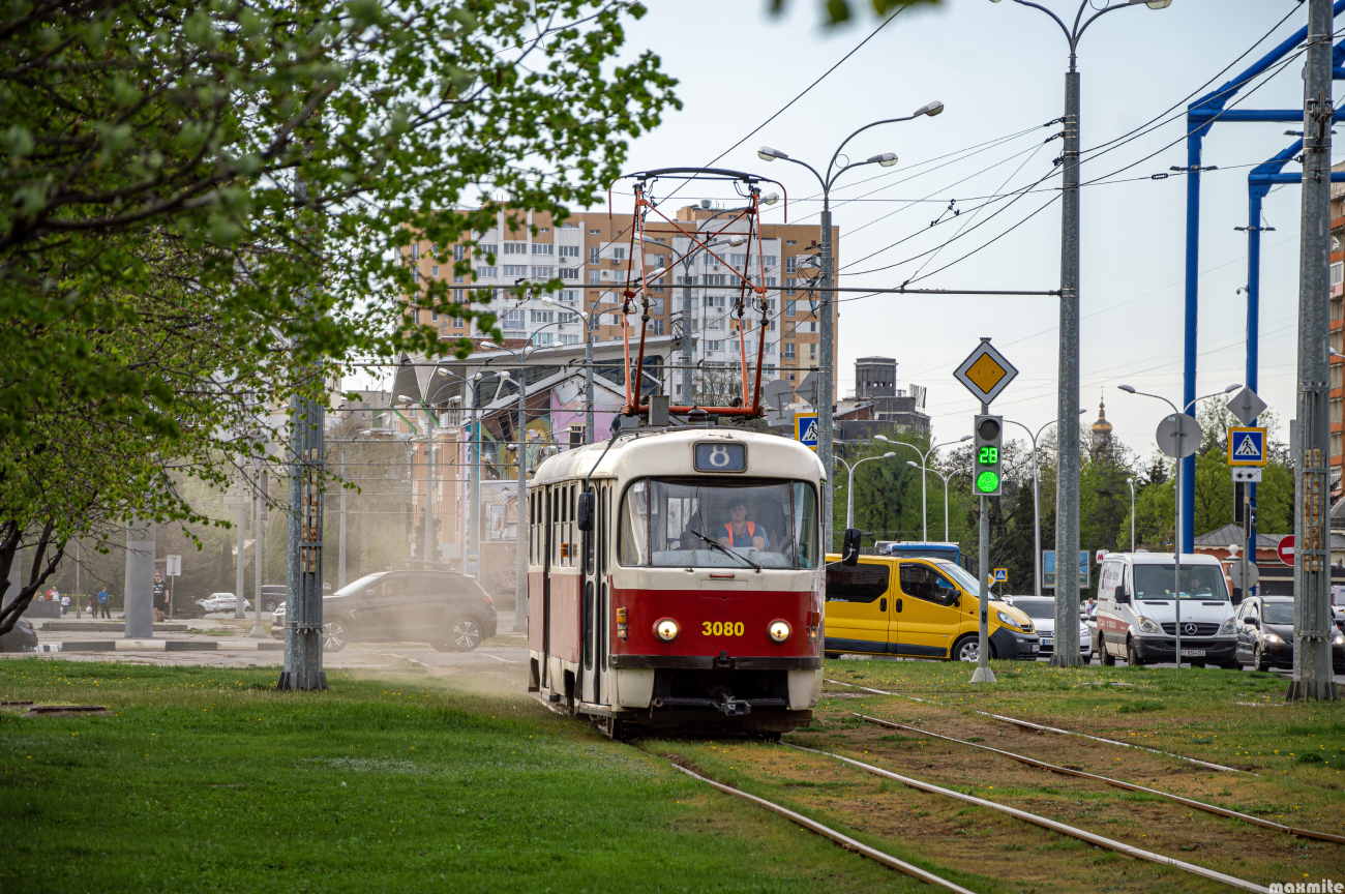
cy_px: 447
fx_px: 5878
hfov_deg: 13.1
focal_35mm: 158
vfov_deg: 8.7
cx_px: 672
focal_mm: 105
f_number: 5.6
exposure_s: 1/320
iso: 100
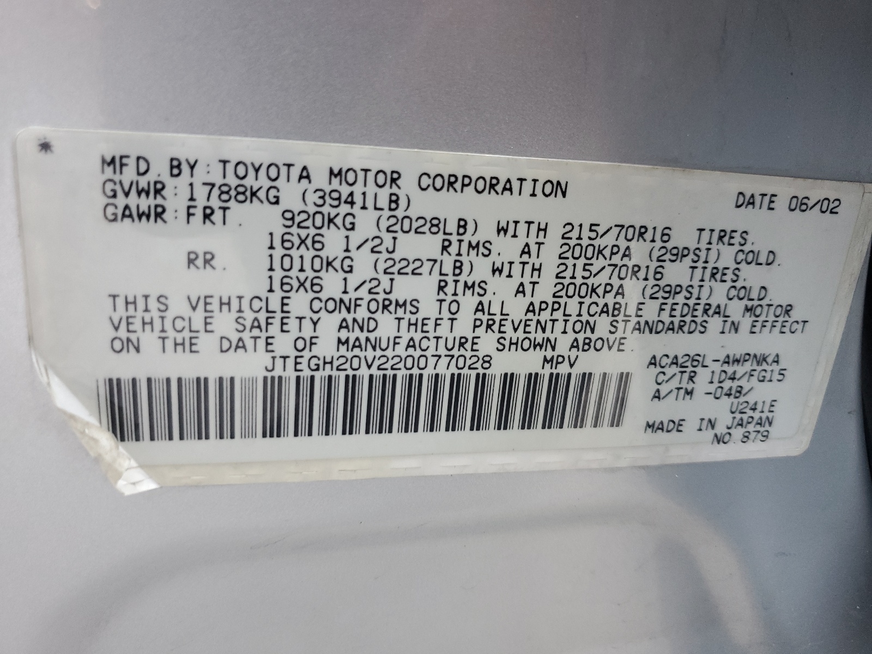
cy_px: 327
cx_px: 436
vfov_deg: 53.1
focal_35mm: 26
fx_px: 655
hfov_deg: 67.3
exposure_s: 1/60.2
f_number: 1.5
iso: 96
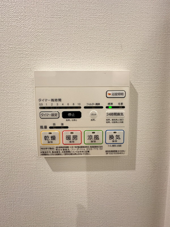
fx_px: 92
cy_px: 114
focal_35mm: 14
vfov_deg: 102.1
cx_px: 85
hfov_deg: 85.7
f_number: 2.2
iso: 250
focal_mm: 2.22
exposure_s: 1/100
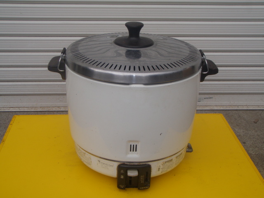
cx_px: 132
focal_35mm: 51
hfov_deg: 37.5
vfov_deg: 28.6
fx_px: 389
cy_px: 99
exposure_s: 1/100
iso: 80
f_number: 6.3
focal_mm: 9.13
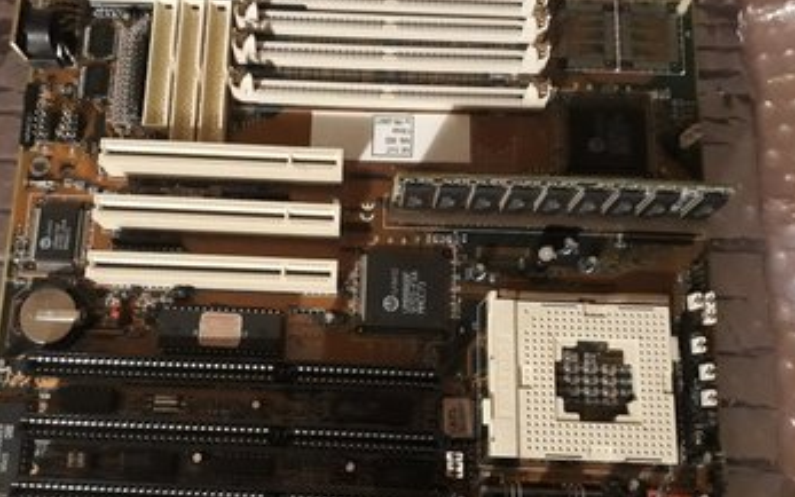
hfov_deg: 57.9
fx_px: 715
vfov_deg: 38.3
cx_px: 344
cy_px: 259
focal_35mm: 33
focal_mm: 3.6
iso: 800
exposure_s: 1/10
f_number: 1.9
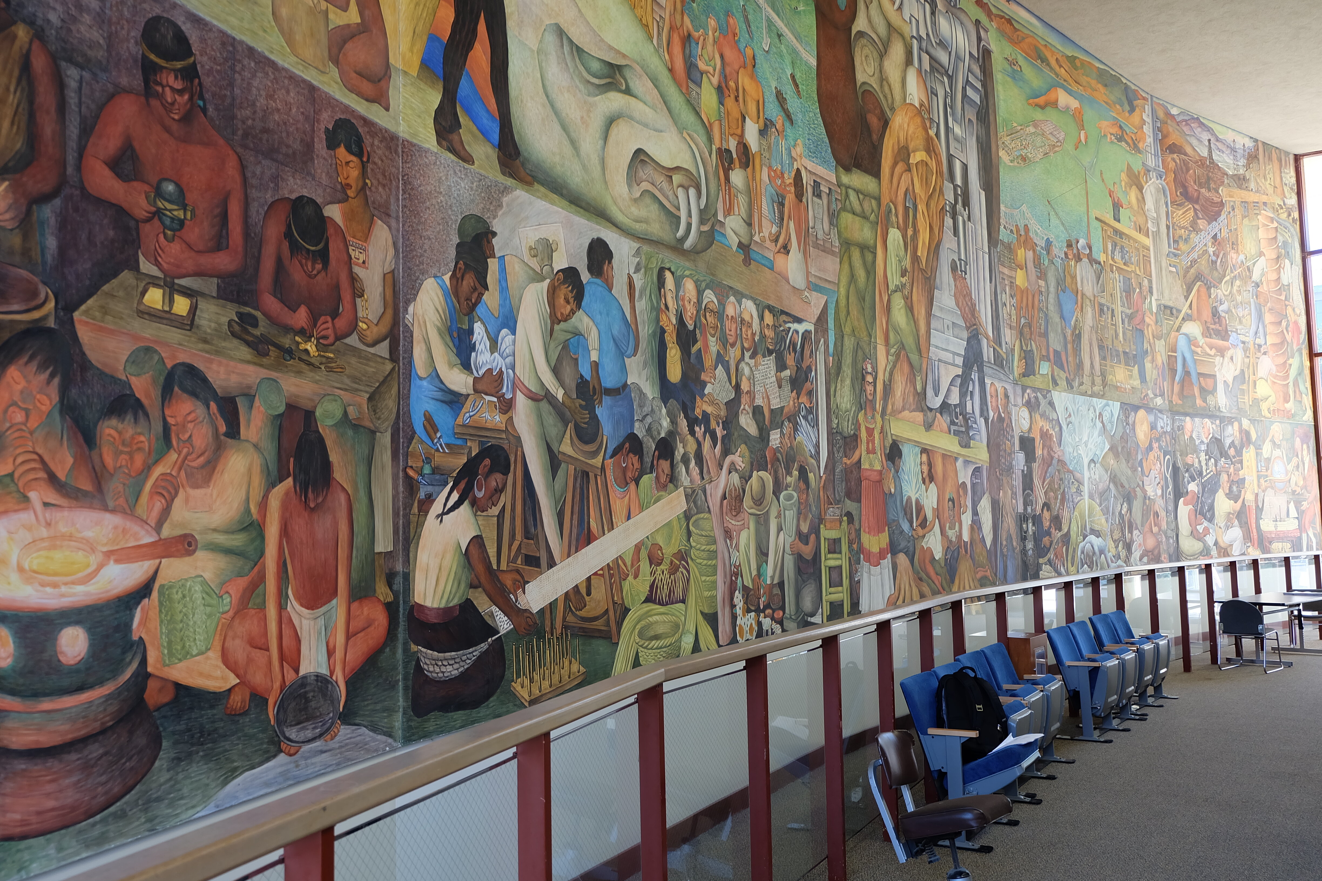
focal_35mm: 29
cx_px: 661
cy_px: 440
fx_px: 1065
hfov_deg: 63.7
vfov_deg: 45.0
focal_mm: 19.2
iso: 400
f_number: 3.8
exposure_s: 1/38
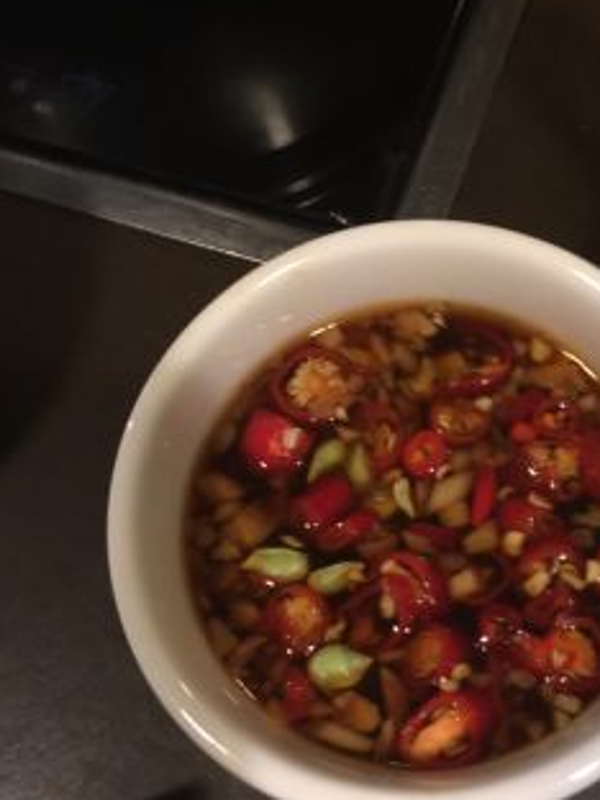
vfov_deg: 46.6
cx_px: 394
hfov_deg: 35.6
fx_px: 924
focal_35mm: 40
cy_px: 472
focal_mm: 4.15
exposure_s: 1/8
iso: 160
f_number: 2.2
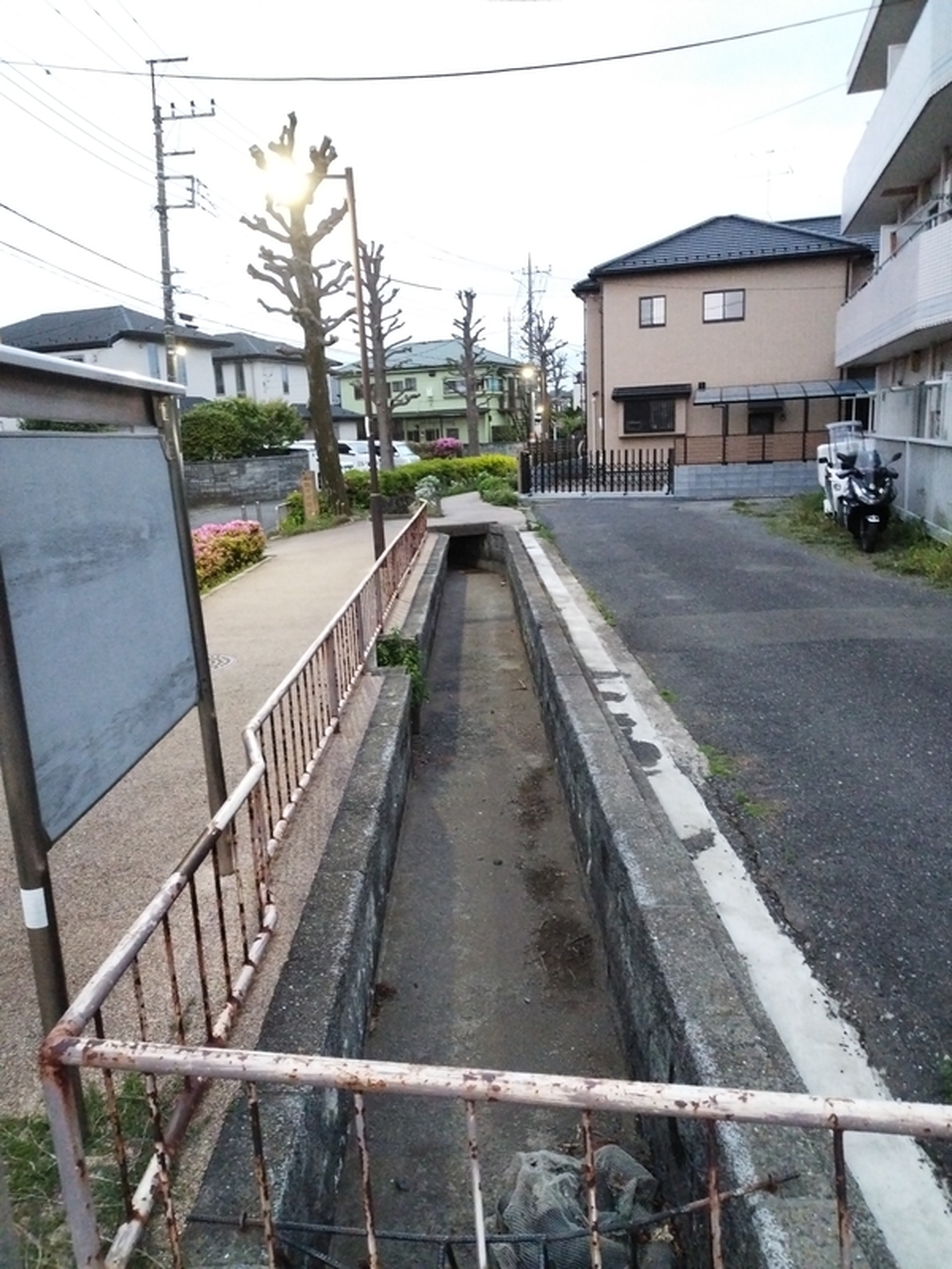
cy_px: 634
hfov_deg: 51.4
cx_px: 476
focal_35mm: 27
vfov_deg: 65.3
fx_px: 990
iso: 2000
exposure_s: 1/40
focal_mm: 4.7
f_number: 1.79
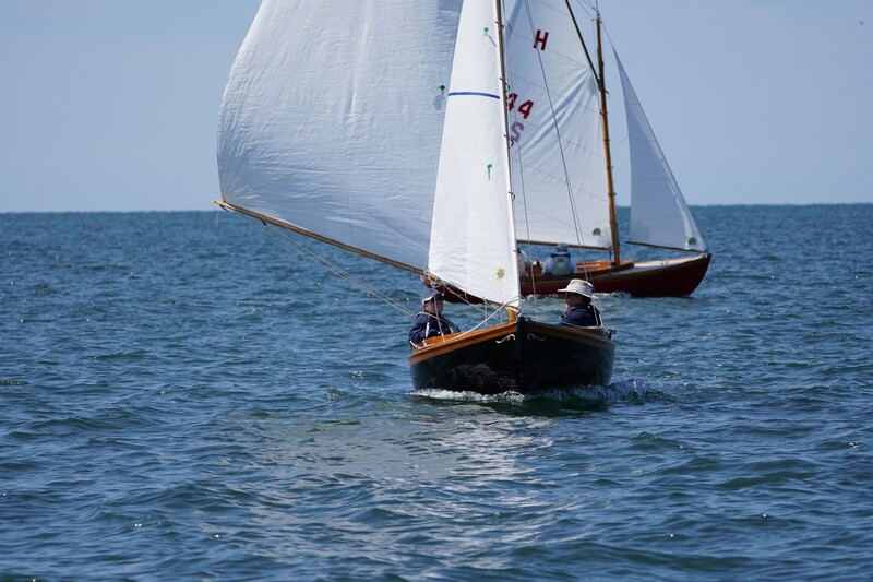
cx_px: 436
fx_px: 5455
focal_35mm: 225
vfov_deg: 6.1
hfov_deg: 9.2
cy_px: 291
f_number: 5
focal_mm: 150
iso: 200
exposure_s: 1/2000
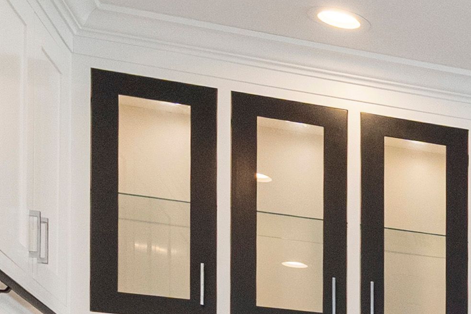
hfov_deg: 13.4
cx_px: 1211
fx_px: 1282
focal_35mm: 98
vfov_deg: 12.4
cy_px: 622
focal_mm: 16
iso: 800
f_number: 8
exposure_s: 1/250
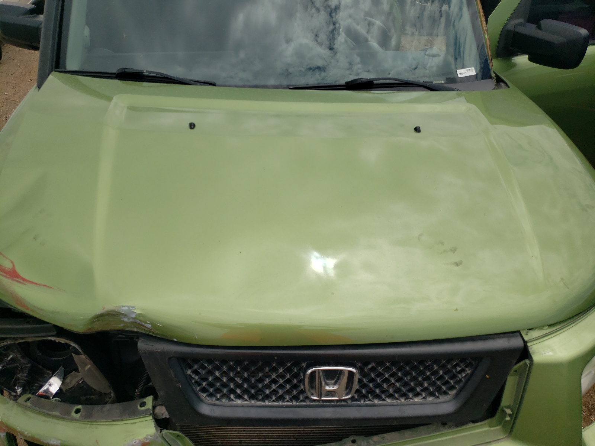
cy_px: 223
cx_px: 298
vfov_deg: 53.1
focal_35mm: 26
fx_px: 447
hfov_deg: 67.3
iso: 50
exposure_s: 1/5000
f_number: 1.5
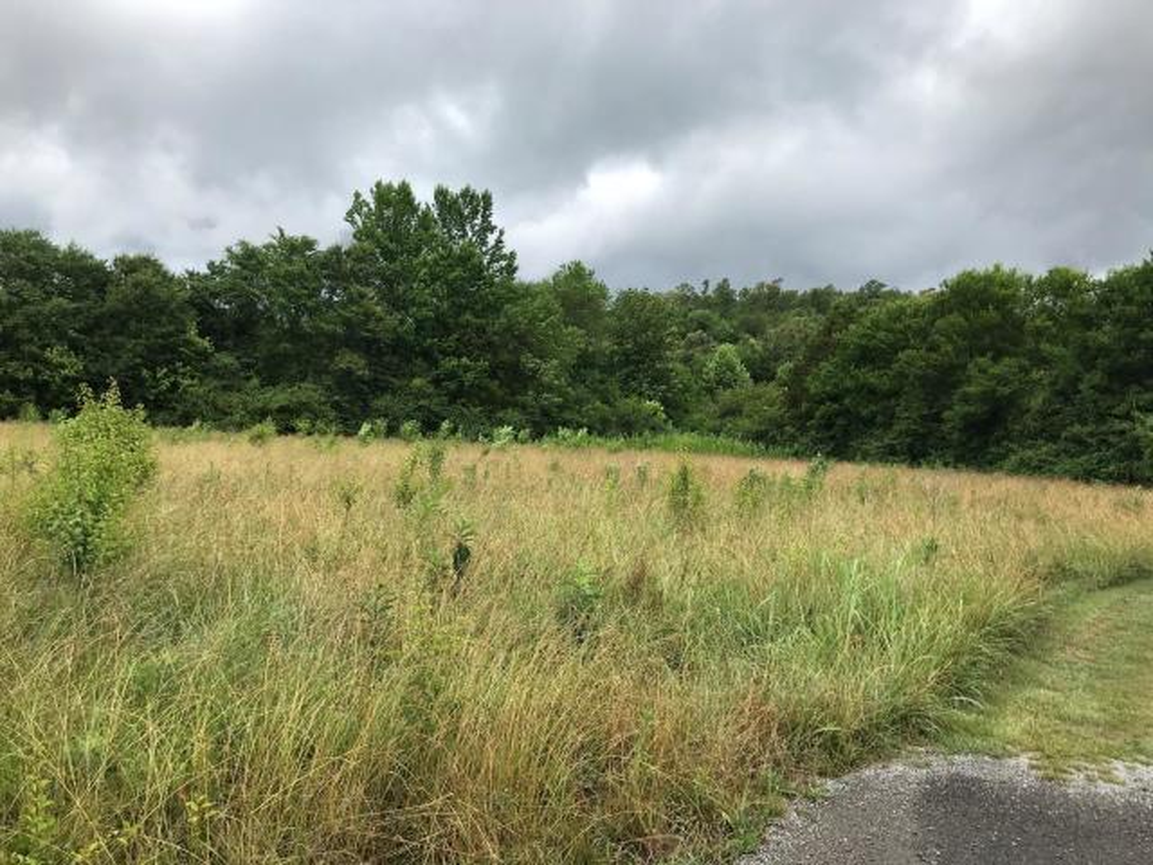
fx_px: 933
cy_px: 432
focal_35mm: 28
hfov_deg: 63.4
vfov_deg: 49.7
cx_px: 576
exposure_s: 1/1773
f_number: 1.8
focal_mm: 3.99
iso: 20
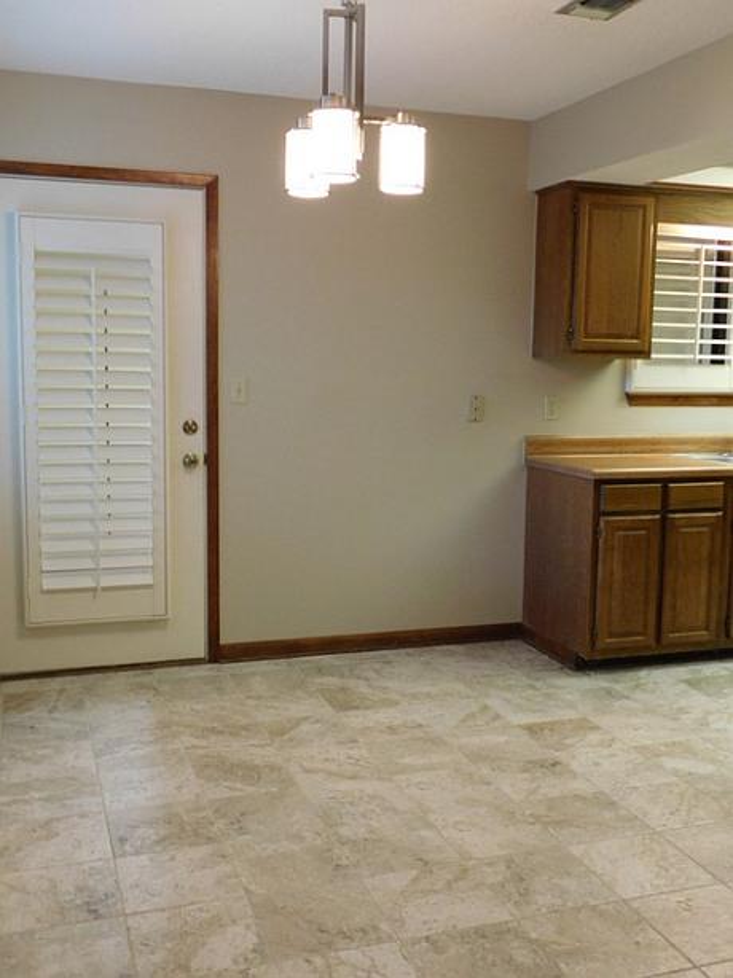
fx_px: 1017
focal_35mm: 36
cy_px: 489
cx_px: 366
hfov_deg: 39.6
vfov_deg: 51.4
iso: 400
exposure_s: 1/15
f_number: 3.5
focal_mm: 6.3
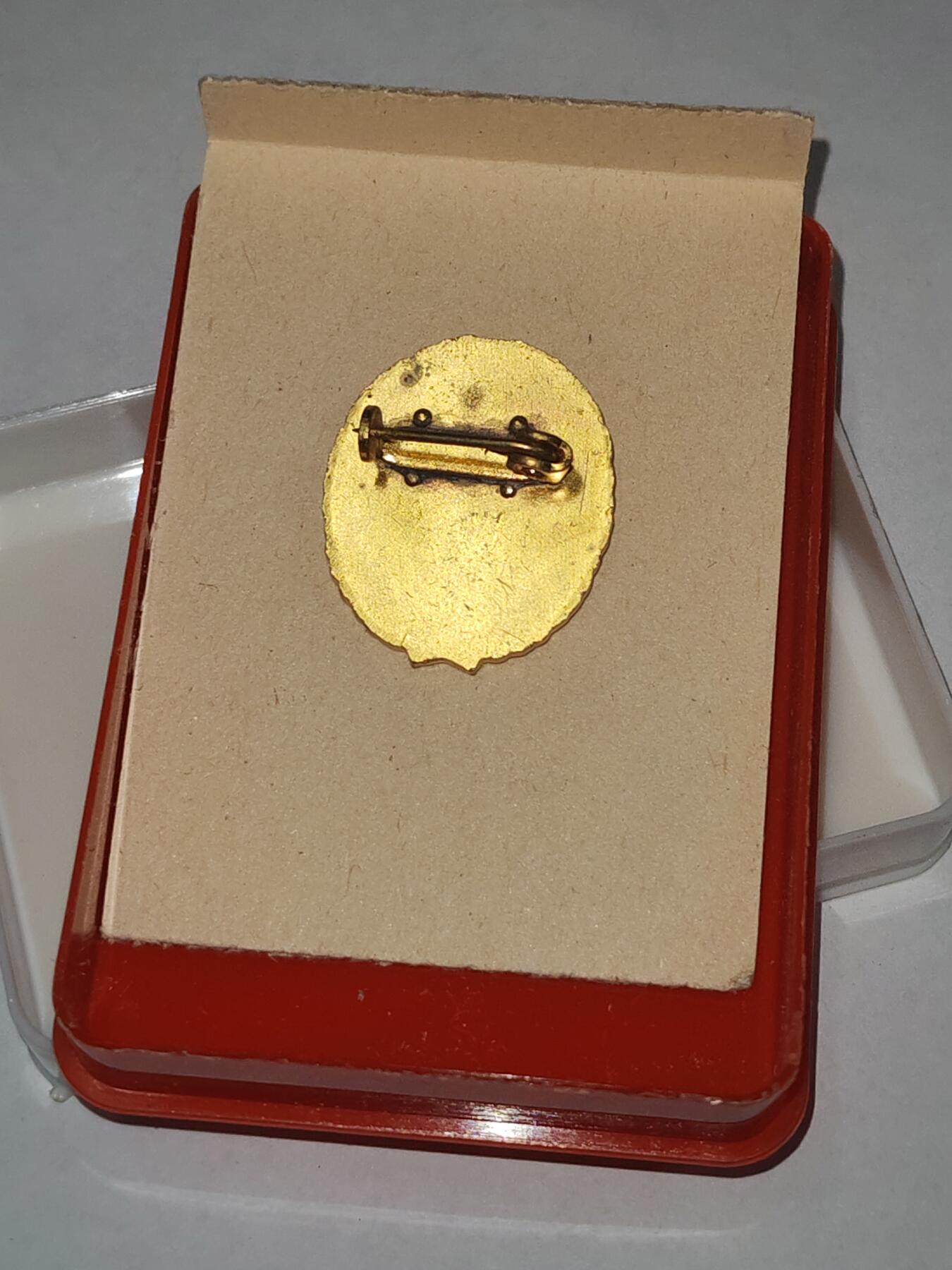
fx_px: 2493
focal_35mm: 68
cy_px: 635
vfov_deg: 28.6
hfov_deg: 21.6
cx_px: 476
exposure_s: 1/100
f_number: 1.95
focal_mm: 5.52
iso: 100
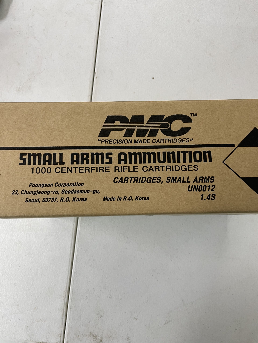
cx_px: 129
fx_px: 258
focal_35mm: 26
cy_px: 172
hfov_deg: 53.1
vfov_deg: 67.3
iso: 80
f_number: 1.6
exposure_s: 1/60
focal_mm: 4.2
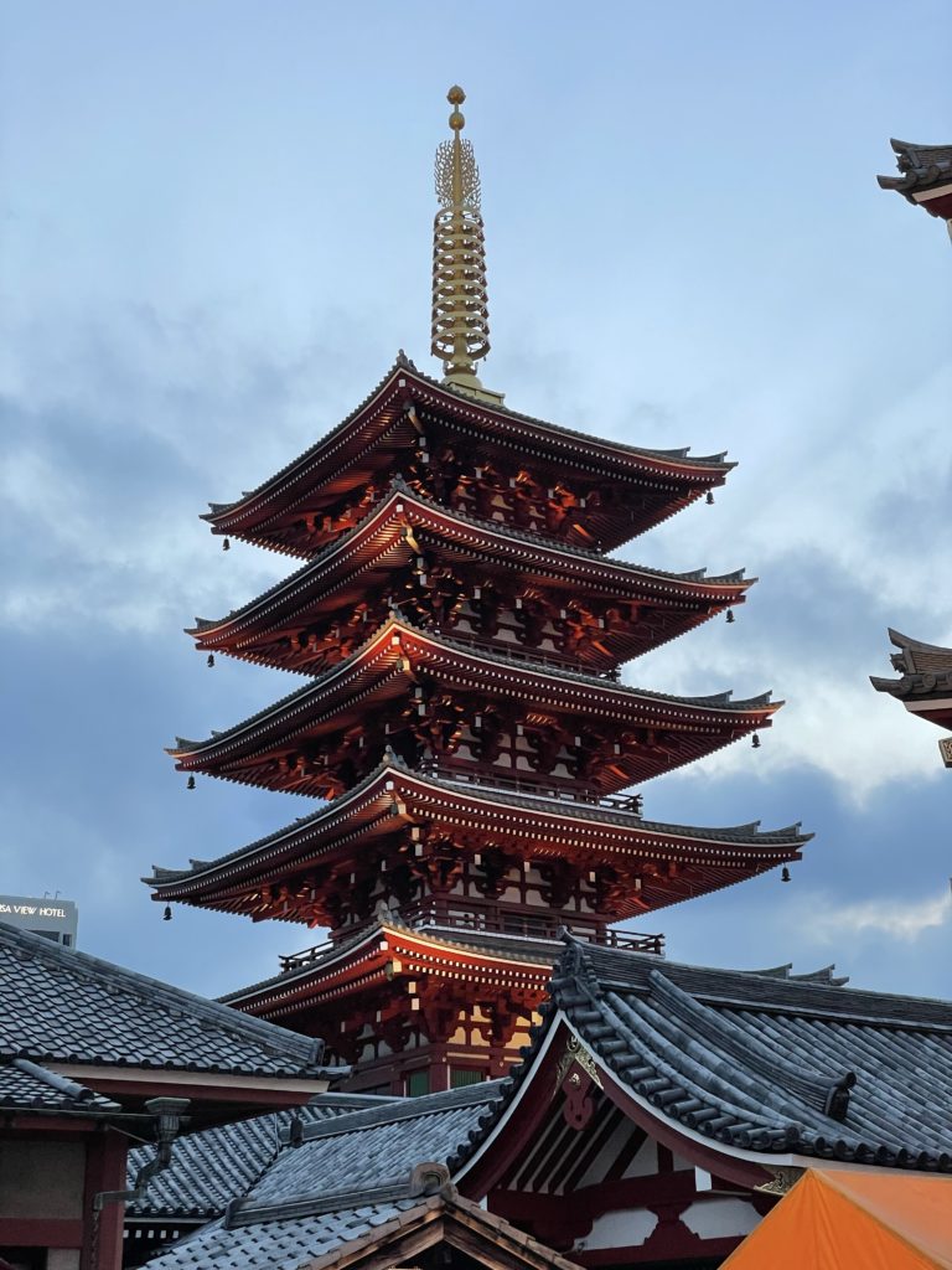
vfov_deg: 36.8
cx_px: 476
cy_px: 635
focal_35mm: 52
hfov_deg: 28.0
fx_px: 1907
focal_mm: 6
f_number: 2
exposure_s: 1/100
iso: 100
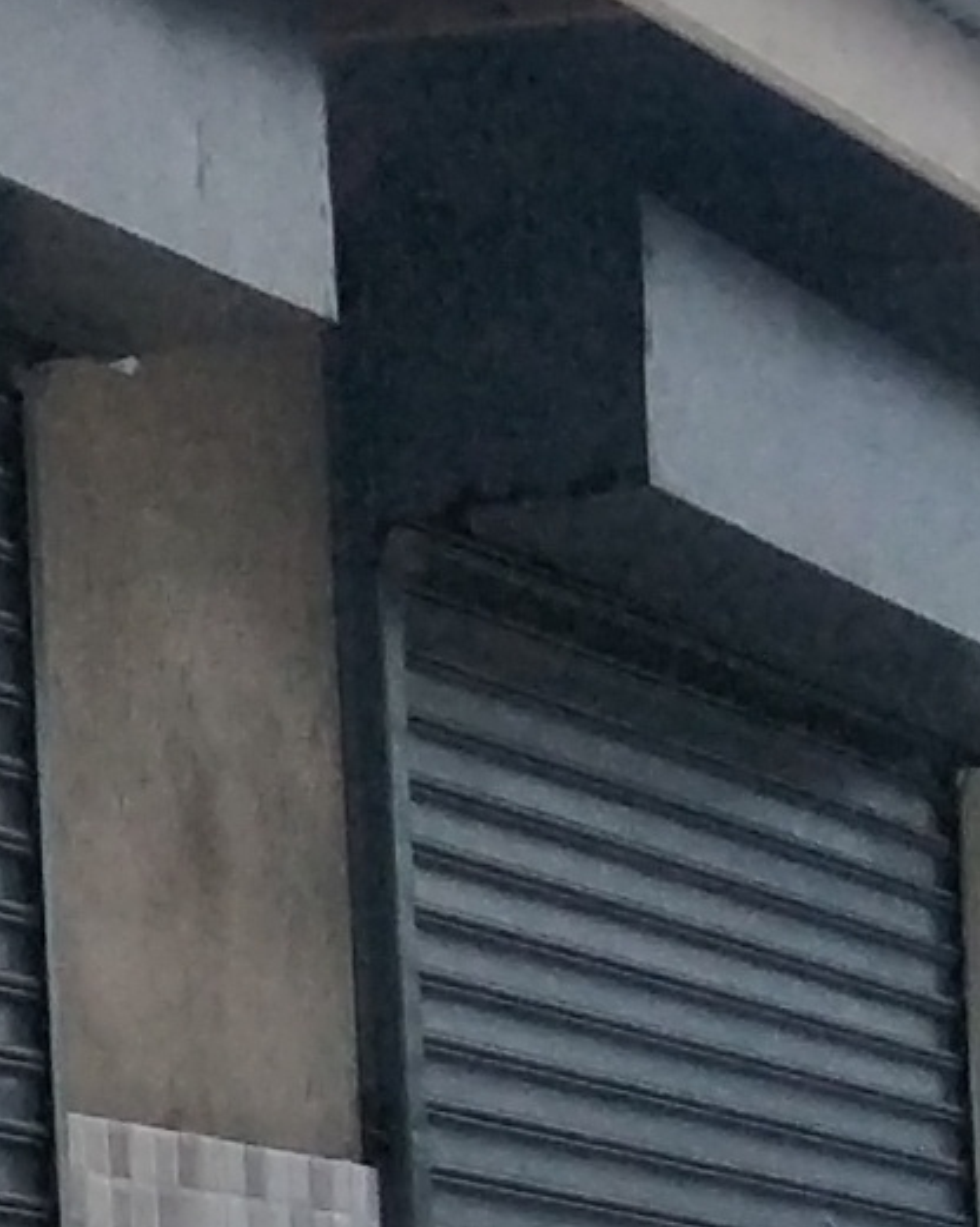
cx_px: -1724
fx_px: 5662
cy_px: 947
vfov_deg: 12.3
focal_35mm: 156
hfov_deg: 8.6
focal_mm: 3.46
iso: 89
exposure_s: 1/3463
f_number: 2.2
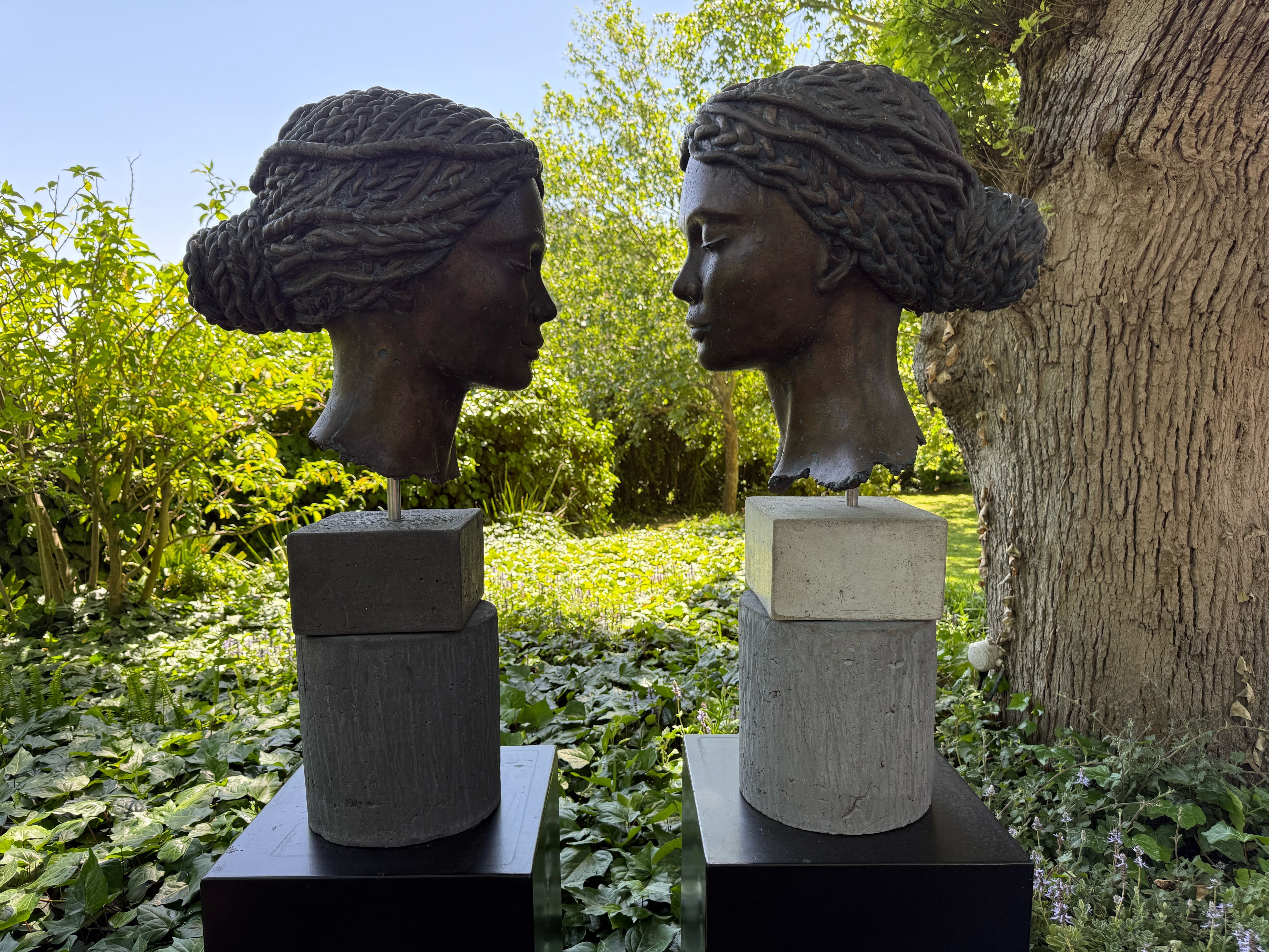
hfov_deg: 71.6
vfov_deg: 56.8
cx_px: 634
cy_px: 476
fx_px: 880
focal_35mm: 24
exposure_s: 1/448
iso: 100
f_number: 1.78
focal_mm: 6.76
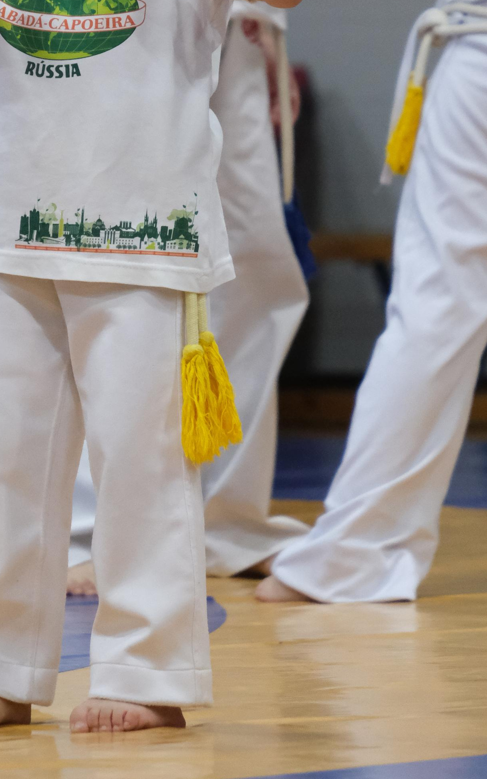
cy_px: 186
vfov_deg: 3.6
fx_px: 12360
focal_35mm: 582
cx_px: -1
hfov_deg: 2.3
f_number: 4.7
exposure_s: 1/320
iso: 5000
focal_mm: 181.1
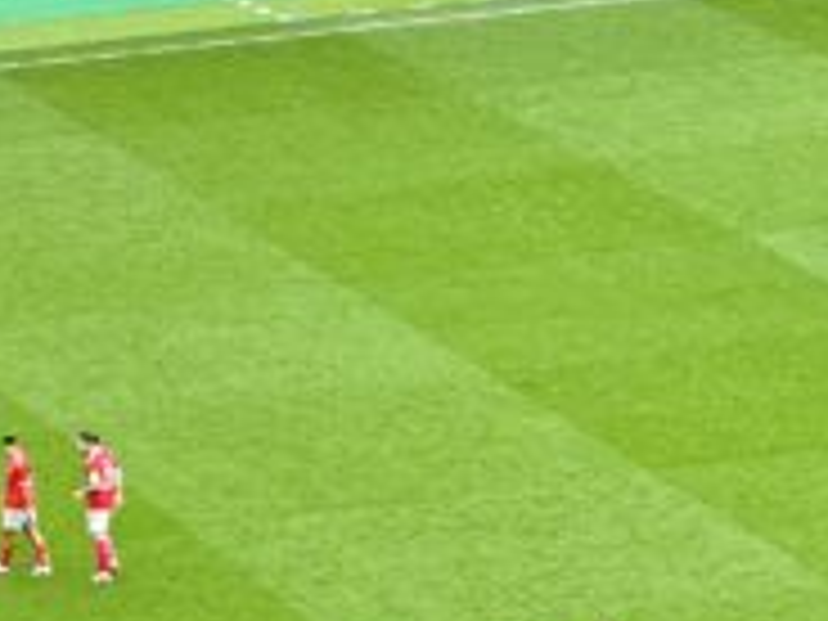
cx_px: 108
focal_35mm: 291
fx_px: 6961
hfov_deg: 6.8
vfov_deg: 5.1
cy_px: 202
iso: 64
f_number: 2.8
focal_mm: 9
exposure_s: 1/99
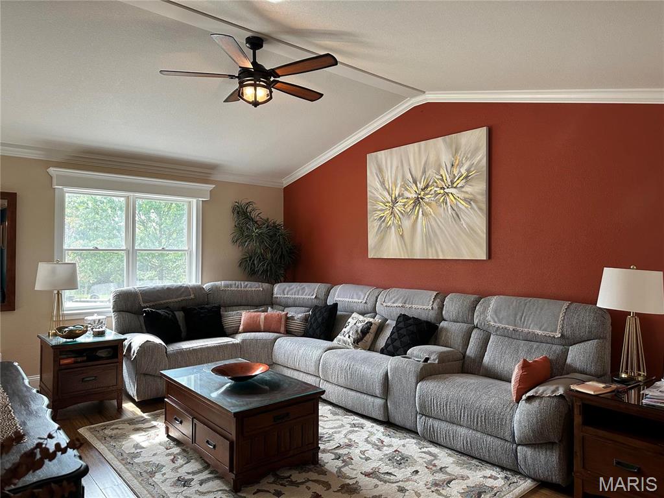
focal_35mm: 24
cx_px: 332
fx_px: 460
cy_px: 249
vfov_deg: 56.8
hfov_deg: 71.6
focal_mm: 6.86
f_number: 1.78
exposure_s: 1/120
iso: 160
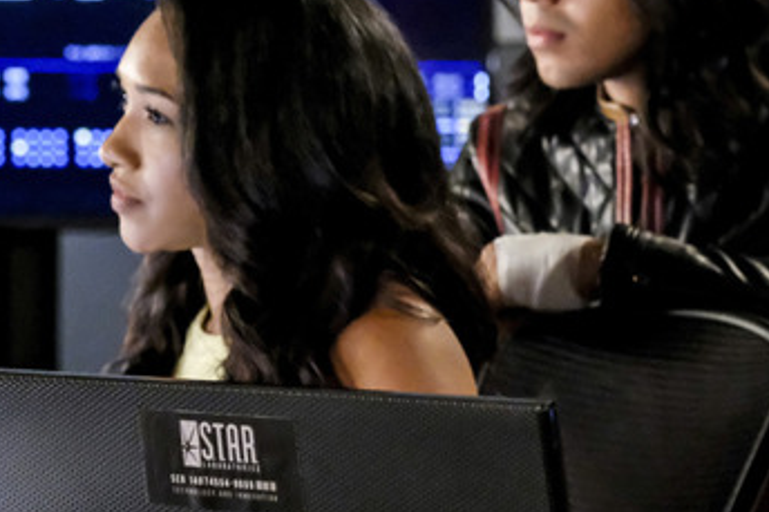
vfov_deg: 4.5
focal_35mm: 306
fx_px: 6533
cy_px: 85
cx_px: 771
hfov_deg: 6.7
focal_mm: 90
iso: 12800
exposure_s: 1/60
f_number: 4.5
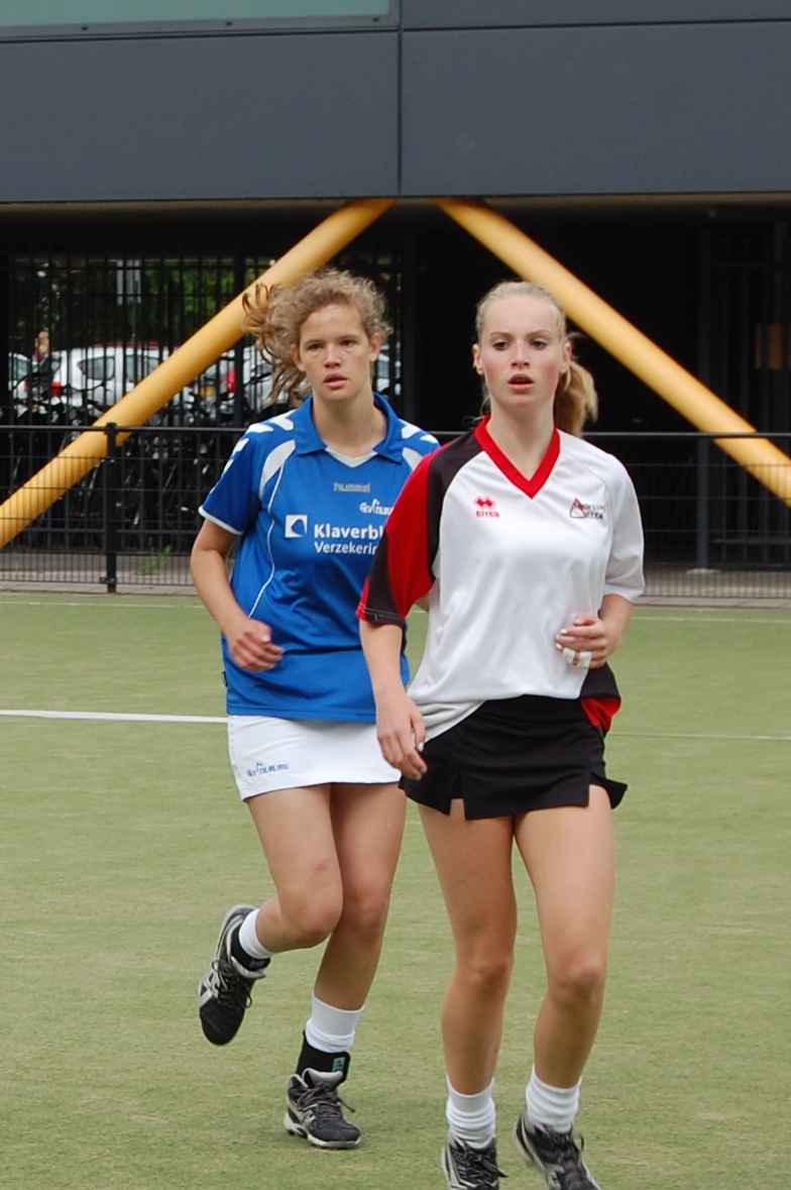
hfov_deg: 19.7
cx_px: 396
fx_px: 2278
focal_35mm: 69
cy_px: 595
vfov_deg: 29.3
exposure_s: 1/250
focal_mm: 46
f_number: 8
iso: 200
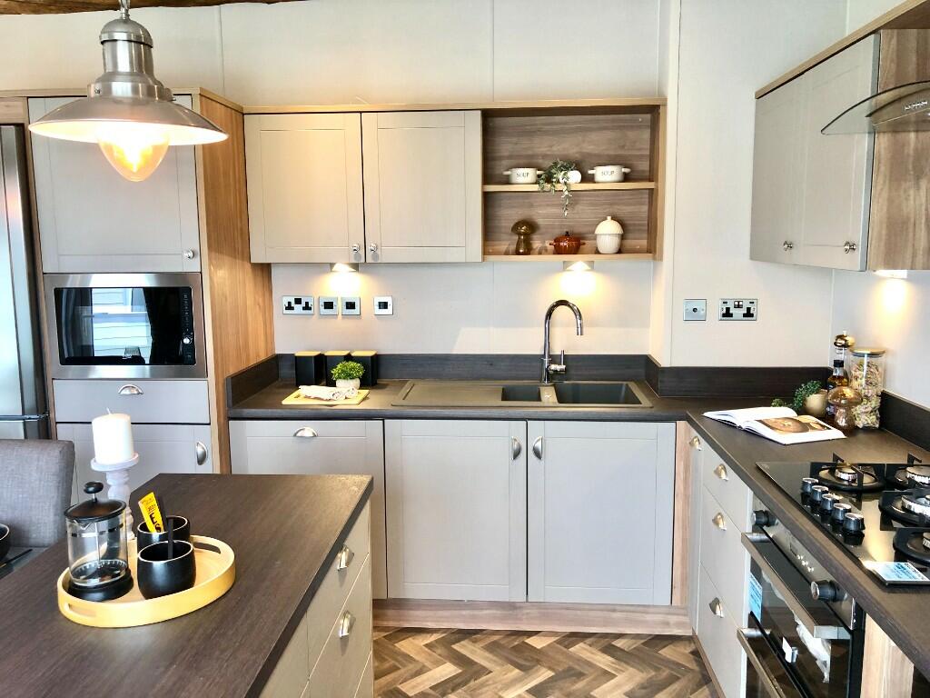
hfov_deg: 63.4
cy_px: 349
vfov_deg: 49.7
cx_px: 465
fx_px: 752
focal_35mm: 28
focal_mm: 3.99
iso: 40
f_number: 1.8
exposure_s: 1/33
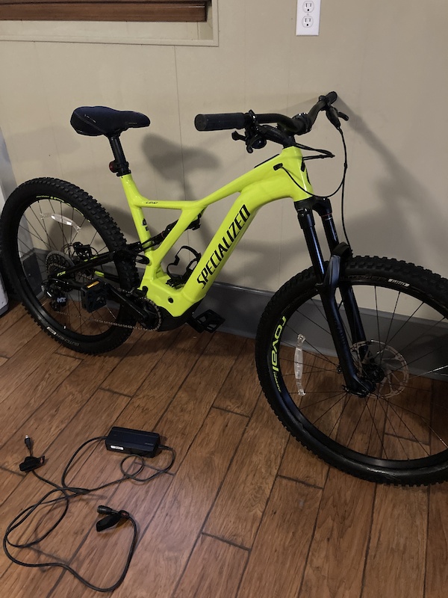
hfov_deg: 49.7
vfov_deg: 63.4
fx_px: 483
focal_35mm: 28
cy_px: 299
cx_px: 224
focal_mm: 3.99
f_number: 1.8
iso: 640
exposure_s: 1/19
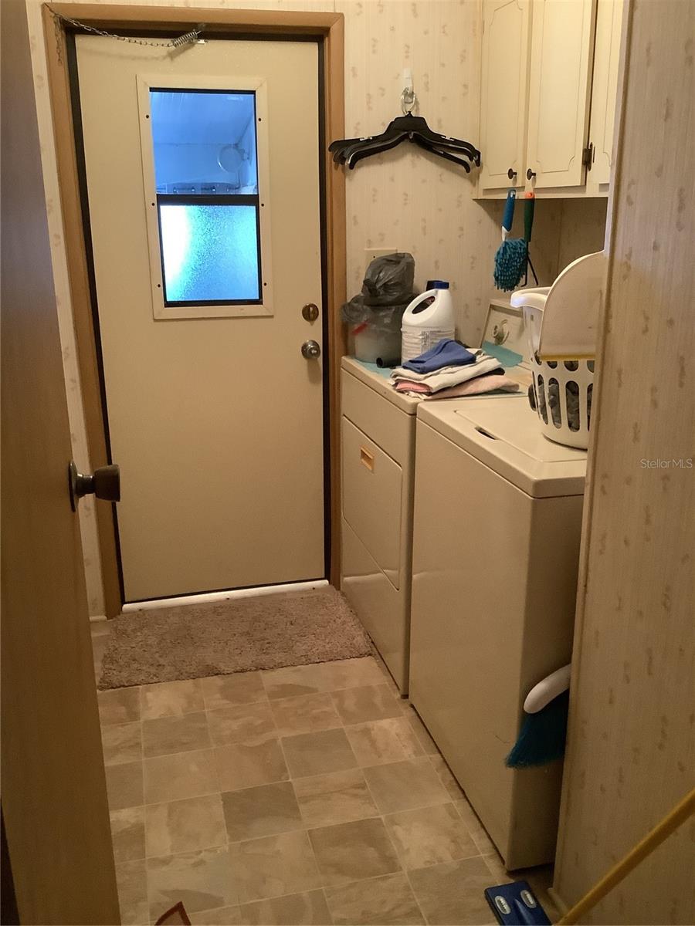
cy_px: 463
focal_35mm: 31
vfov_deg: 58.4
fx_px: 830
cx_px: 348
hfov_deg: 45.4
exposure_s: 1/30
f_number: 2.4
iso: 320
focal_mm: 3.3
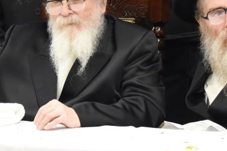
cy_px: 35
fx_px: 1828
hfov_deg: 7.1
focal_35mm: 290
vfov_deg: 4.7
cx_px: 71
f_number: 5.6
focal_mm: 105
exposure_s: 1/125
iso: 3200
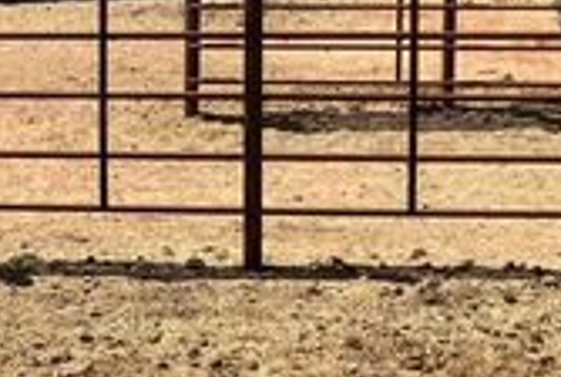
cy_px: 19
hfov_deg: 22.1
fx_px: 1358
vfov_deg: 15.5
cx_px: -54
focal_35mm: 87
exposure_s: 1/1919
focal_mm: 3.99
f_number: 1.8
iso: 32
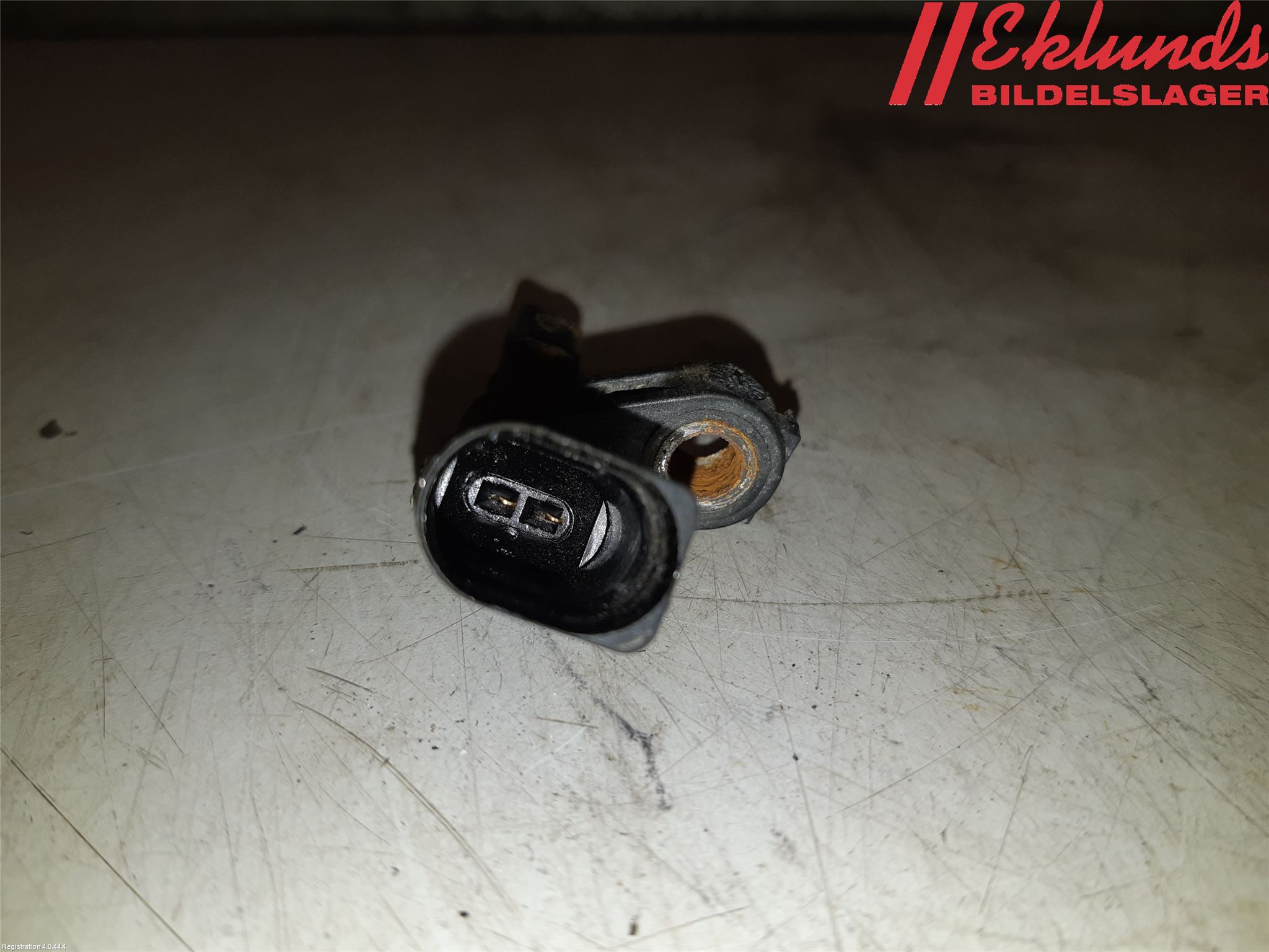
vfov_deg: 53.1
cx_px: 634
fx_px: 953
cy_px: 476
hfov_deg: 67.3
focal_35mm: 26
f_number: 1.7
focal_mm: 3.93
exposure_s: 1/540
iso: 40
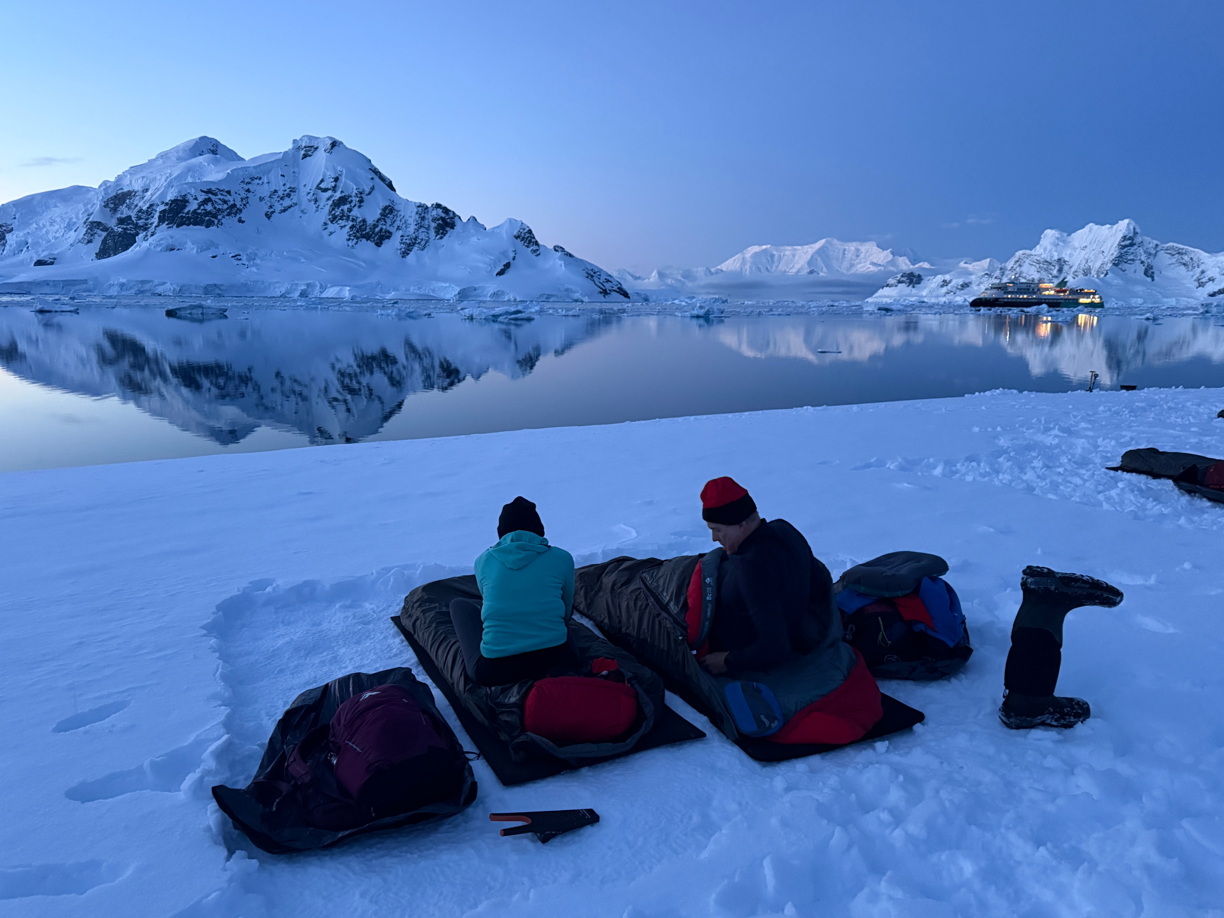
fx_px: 849
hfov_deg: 71.6
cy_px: 459
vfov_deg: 56.8
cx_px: 612
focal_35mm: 24
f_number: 1.78
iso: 800
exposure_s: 1/60
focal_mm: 6.76
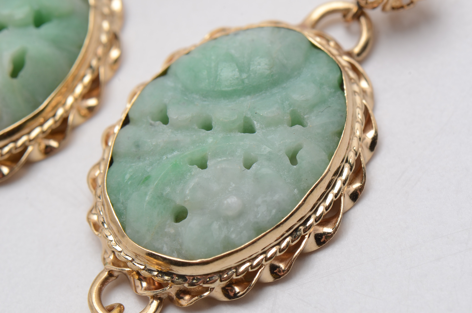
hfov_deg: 16.1
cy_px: 156
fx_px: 1668
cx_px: 236
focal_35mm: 128
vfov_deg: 10.7
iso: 200
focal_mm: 85
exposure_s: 1/125
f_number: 18
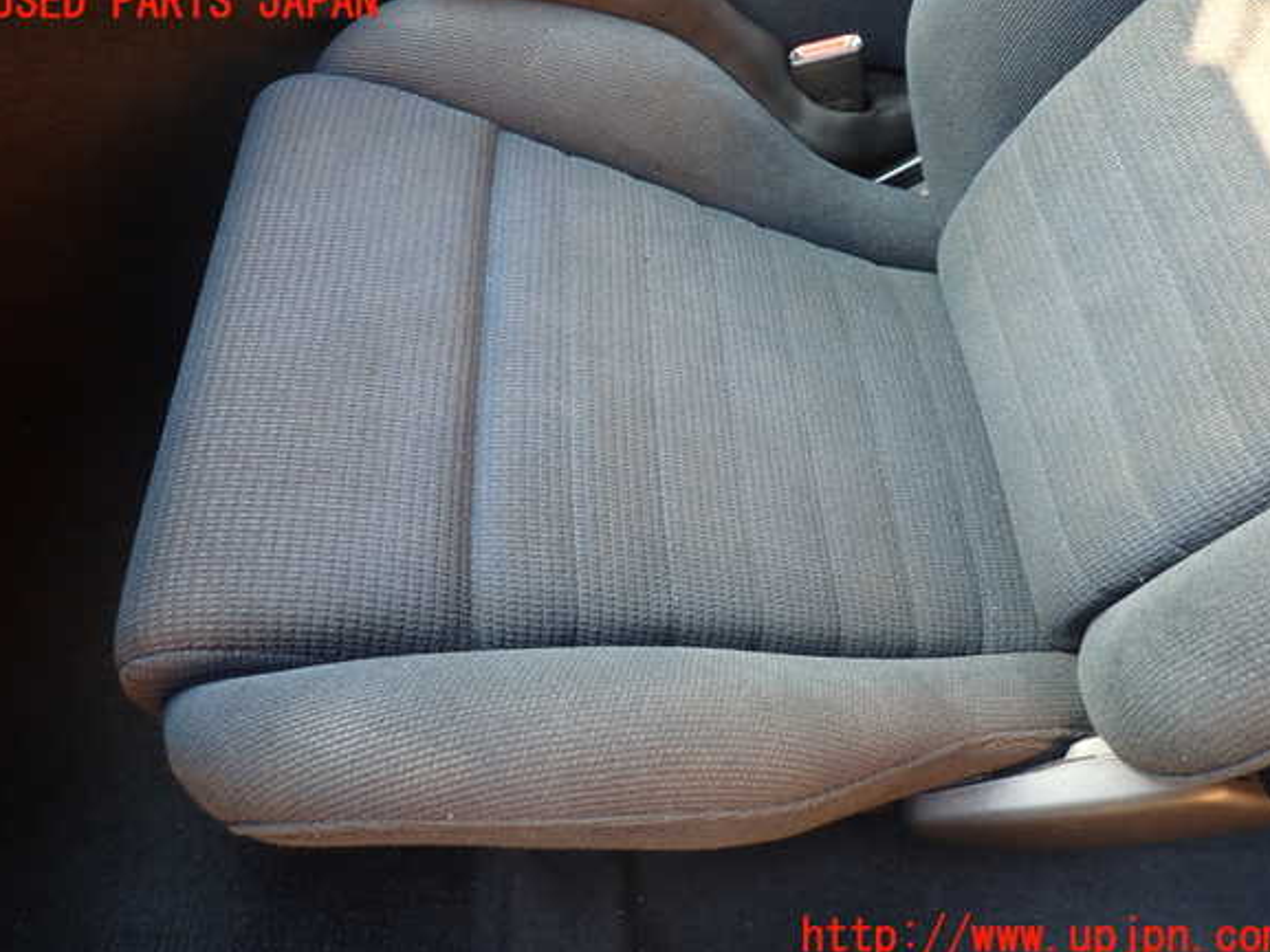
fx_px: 954
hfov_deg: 67.3
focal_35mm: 26
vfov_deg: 53.1
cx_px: 638
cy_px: 471
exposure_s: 1/40
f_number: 2
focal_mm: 4.5
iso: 200
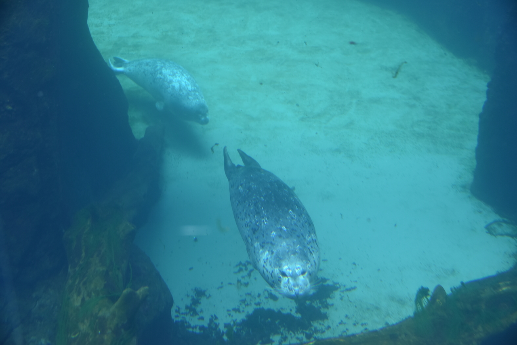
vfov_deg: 28.1
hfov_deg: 41.1
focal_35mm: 48
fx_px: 689
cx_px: 258
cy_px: 172
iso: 640
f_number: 4.2
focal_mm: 48
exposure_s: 1/100
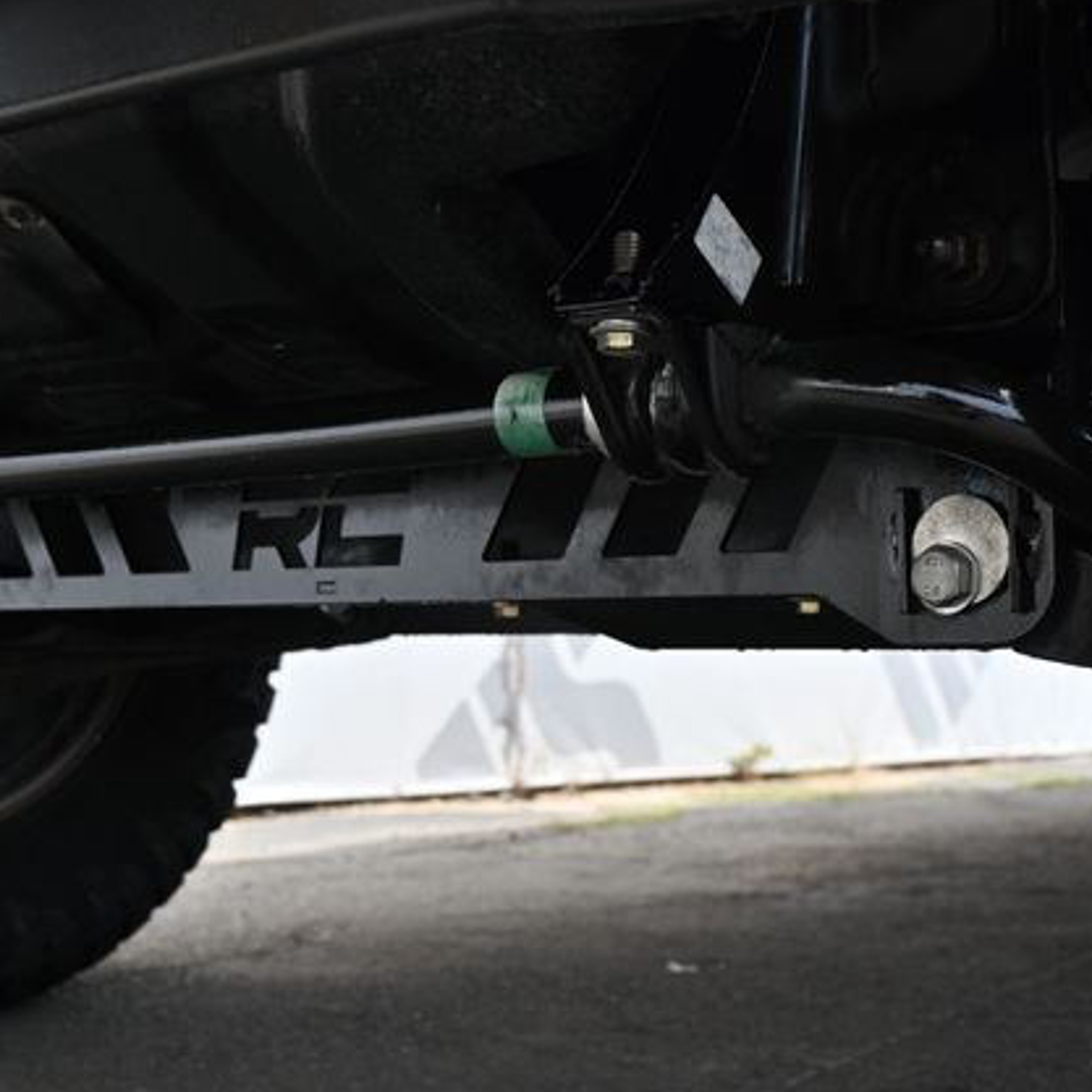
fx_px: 2022
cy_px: 542
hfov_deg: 30.1
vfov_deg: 30.2
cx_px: 440
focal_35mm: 57
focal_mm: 29
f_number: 5
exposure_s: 1/250
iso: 200
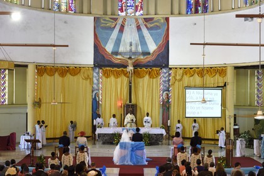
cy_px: 88
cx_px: 132
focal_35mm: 70
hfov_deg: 28.8
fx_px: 513
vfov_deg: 19.5
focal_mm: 70
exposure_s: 1/25
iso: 1600
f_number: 8
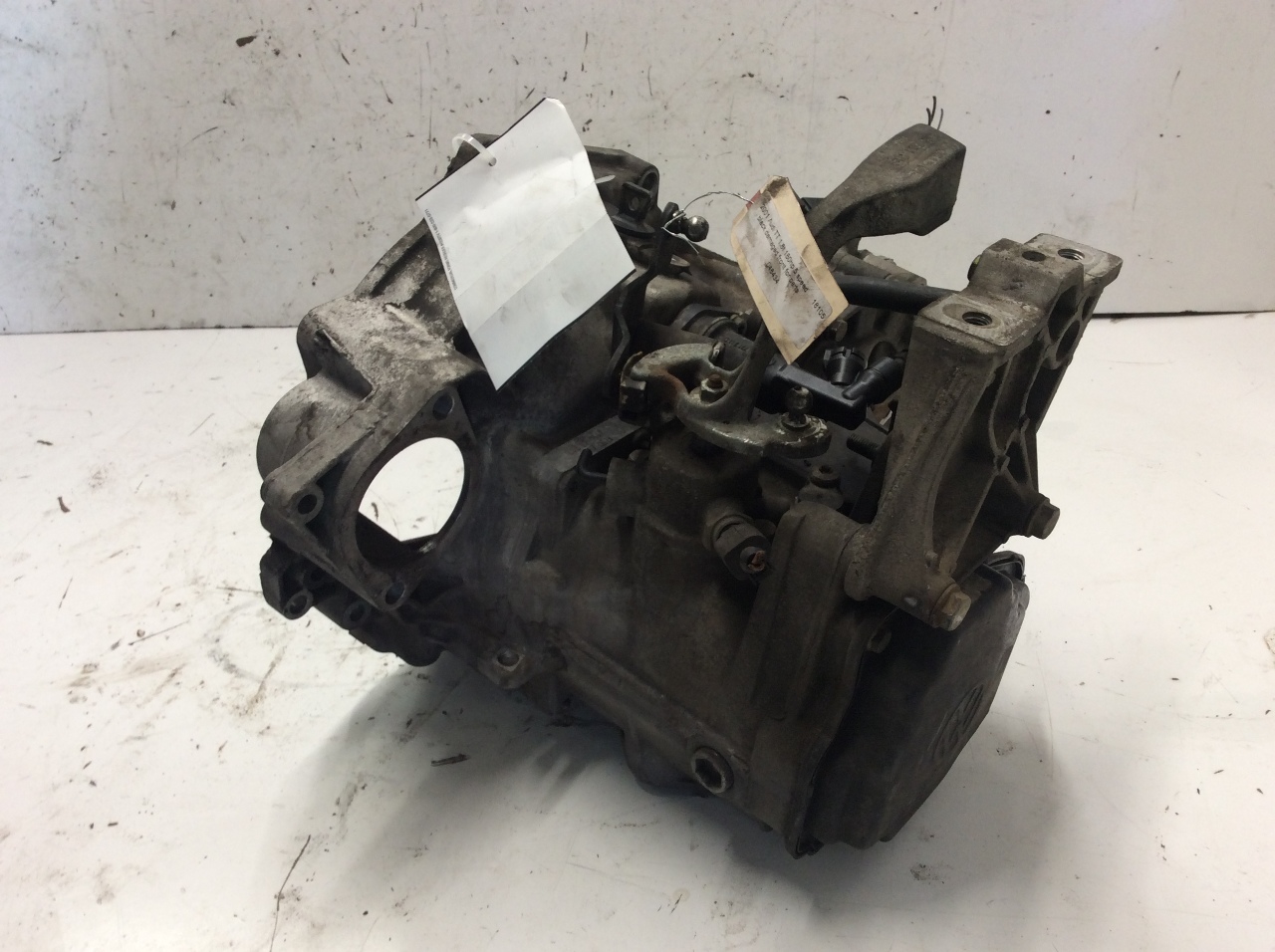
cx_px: 638
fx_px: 1177
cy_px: 476
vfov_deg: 44.1
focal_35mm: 32
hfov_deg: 56.9
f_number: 2.4
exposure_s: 1/30
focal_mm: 3.3
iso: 40
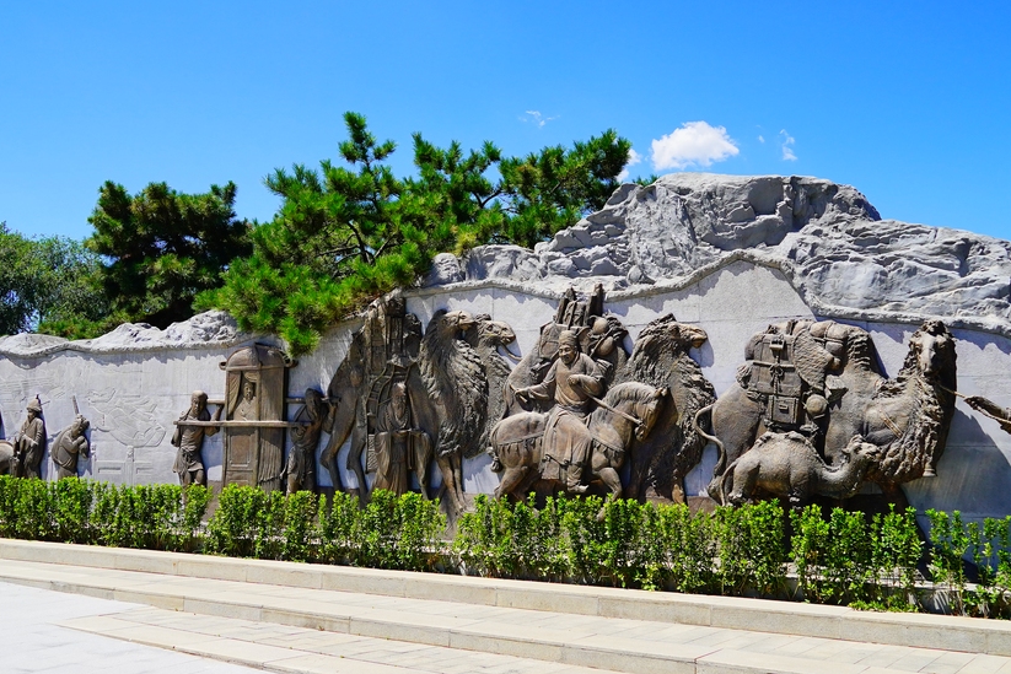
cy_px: 329
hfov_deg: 54.4
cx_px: 515
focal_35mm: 35
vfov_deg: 37.9
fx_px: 983
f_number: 8
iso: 320
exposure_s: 1/1000
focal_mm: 24
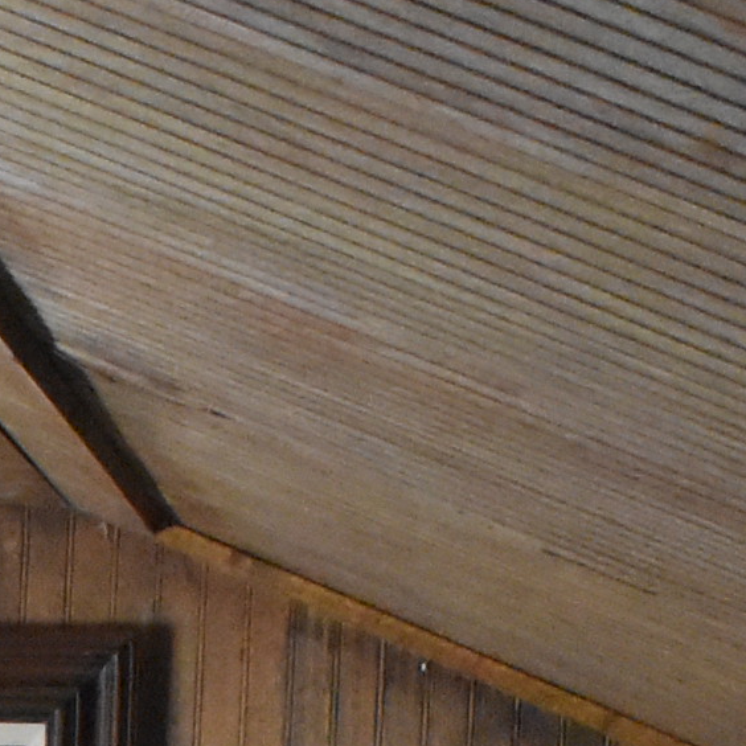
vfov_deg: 8.7
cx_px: -196
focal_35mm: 183
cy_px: 1817
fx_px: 4462
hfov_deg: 9.4
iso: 5600
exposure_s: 1/60
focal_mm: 18
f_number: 3.5
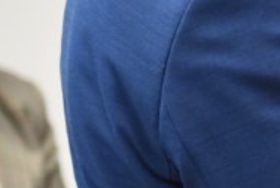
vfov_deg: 3.2
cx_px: 706
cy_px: 12
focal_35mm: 428
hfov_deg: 4.7
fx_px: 3334
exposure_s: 1/125
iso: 1100
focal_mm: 70
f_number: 2.8
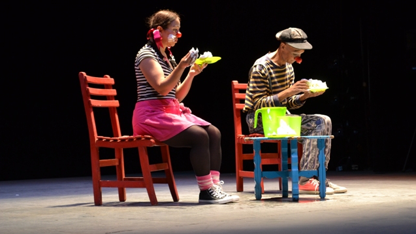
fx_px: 871
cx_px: 208
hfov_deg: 26.9
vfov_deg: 15.3
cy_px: 119
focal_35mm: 79
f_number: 5.6
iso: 900
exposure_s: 1/15
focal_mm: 50
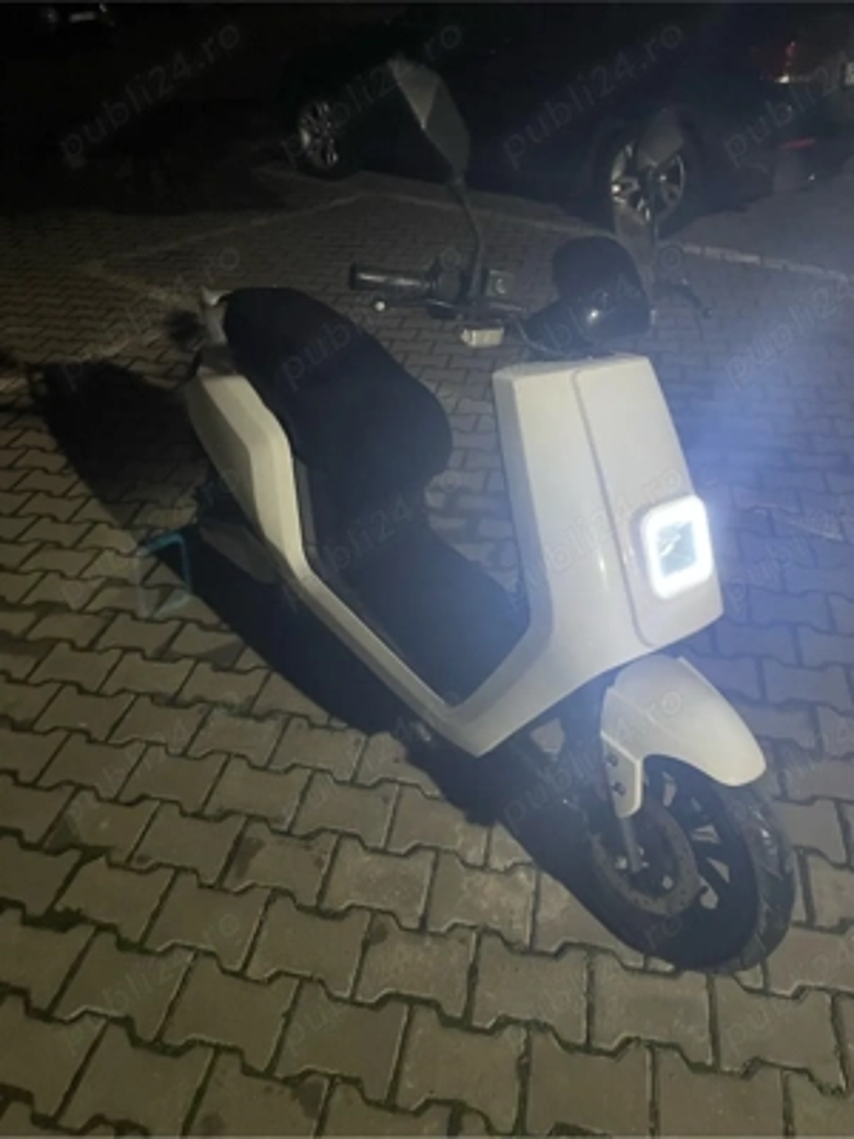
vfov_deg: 67.3
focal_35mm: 26
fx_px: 855
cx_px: 427
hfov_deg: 53.1
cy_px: 570
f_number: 1.6
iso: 640
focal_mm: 4.2
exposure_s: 1/25
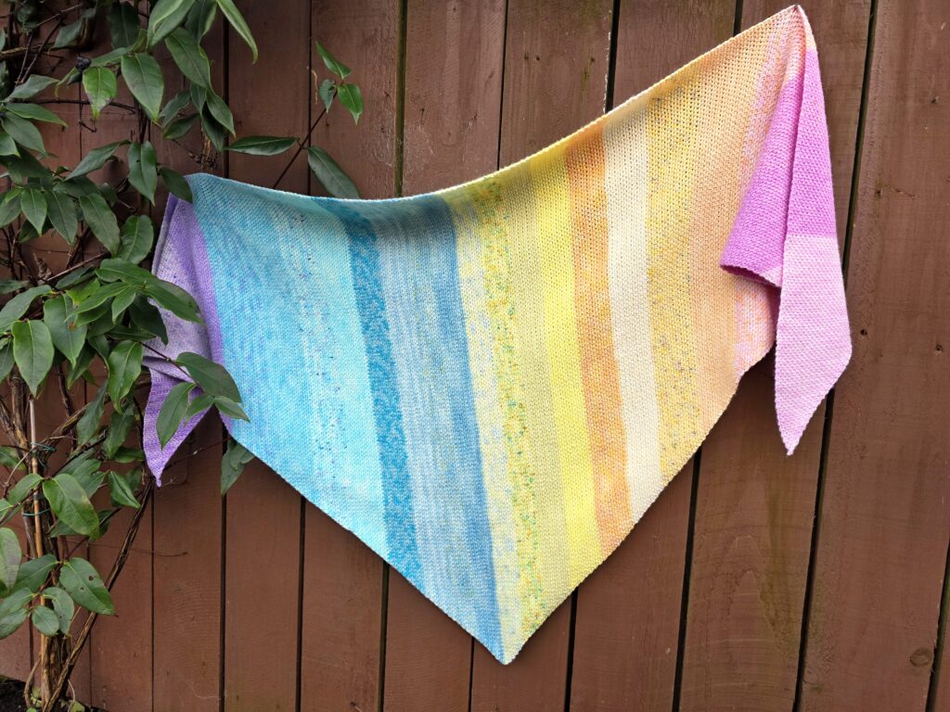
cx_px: 475
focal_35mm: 23
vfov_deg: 58.9
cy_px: 356
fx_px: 631
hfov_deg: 73.9
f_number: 1.7
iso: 64
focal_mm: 6.3
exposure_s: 1/182
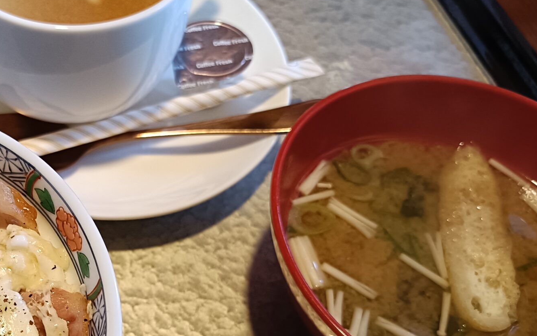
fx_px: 746
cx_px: 73
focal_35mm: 51
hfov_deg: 37.5
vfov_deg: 25.0
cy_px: 253
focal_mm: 4.7
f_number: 1.7
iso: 1250
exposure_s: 1/50
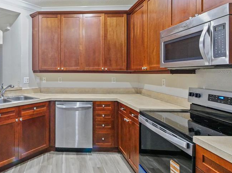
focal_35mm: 22
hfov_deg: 71.2
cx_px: 58
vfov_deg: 60.6
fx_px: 147
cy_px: 72
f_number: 4
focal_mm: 7
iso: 3200
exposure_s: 1/50
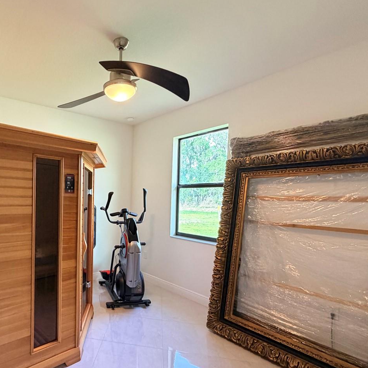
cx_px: 104
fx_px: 253
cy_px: 203
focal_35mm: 21
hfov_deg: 68.7
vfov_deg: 71.9
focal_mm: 2.22
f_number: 2.2
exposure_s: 1/60
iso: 320
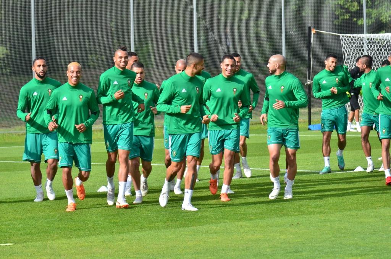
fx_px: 1951
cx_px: 196
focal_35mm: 180
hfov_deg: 11.4
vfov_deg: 7.6
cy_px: 130
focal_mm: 120
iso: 800
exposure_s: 1/4000
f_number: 4.5
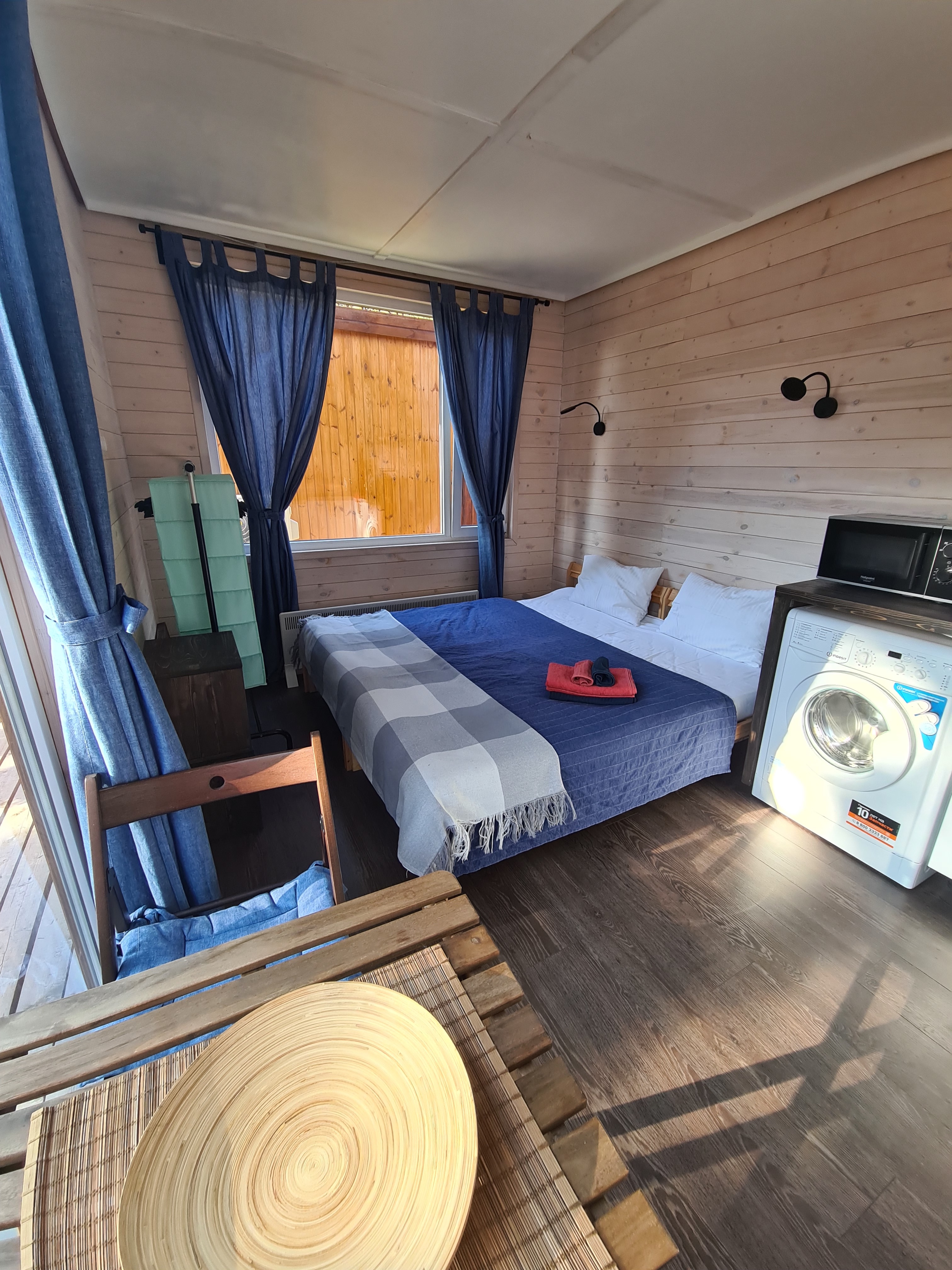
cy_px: 635
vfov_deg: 106.2
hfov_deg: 89.9
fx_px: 477
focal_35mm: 13
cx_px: 476
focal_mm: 2.2
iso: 100
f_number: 2.2
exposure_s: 1/100
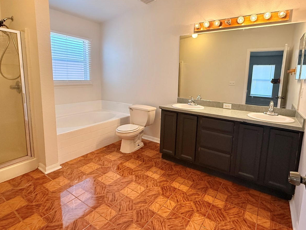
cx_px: 172
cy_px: 99
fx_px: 168
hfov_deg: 84.3
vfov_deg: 68.3
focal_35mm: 19
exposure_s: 1/120
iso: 320
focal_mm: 2.22
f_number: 2.2
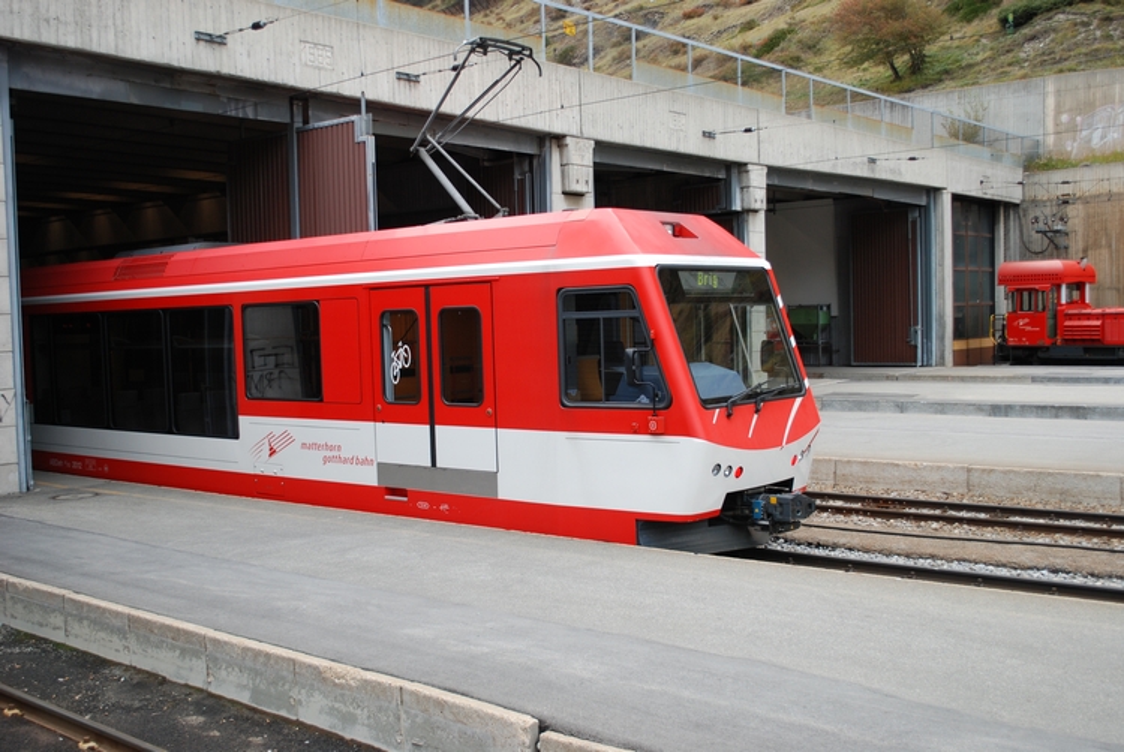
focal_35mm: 39
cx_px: 562
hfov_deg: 49.5
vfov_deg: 34.3
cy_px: 376
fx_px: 1219
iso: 200
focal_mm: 26
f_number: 5
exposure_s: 1/100
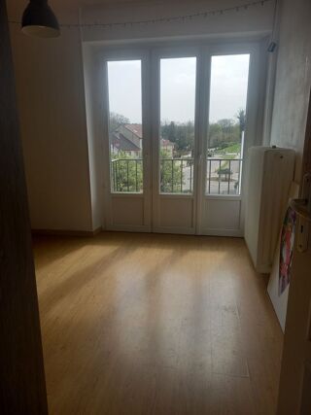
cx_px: 156
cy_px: 208
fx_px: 300
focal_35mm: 25
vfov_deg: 69.4
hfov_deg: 54.9
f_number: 2
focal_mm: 4.6
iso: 25
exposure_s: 1/176
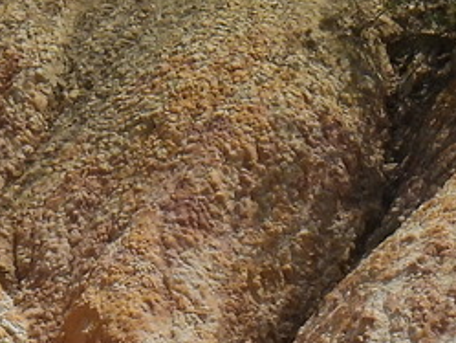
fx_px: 44046
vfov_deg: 0.4
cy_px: 640
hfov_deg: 0.6
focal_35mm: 3342
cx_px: -4
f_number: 5.6
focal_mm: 116
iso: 100
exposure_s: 1/800
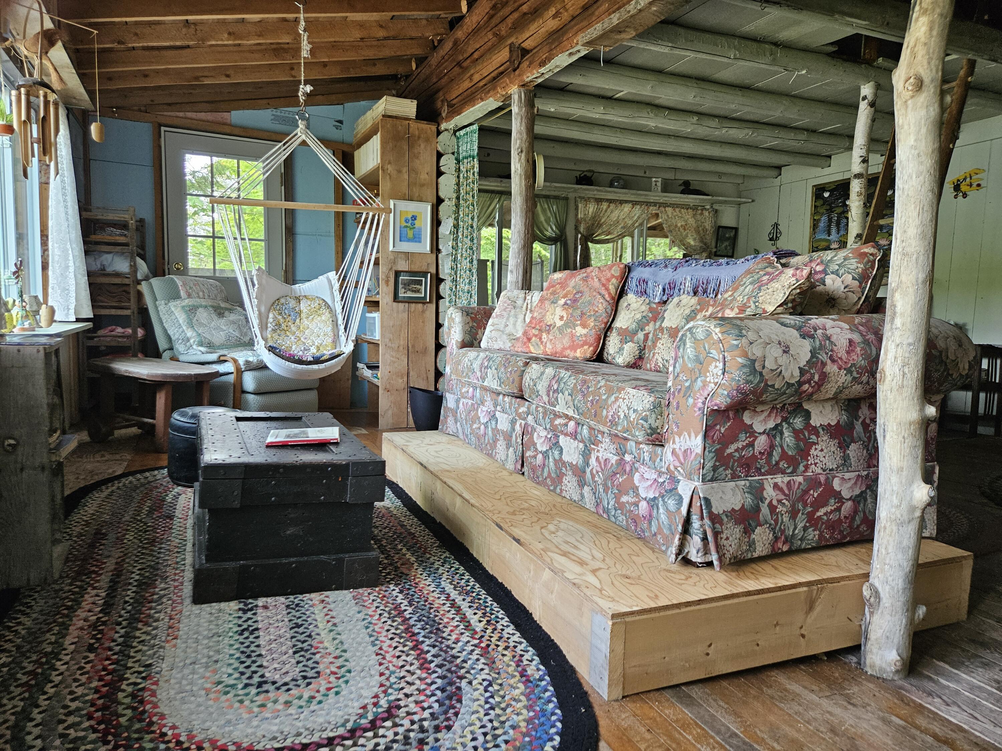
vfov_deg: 58.9
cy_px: 376
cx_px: 501
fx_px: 666
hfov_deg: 73.9
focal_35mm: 23
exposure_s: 1/120
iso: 320
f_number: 1.8
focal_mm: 5.4
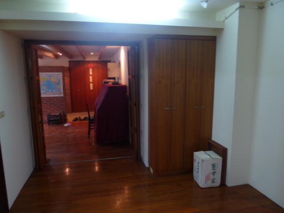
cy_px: 106
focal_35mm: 25
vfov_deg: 54.9
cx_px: 142
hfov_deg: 69.4
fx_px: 205
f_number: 3.3
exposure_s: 1/4
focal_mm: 4.1
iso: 80
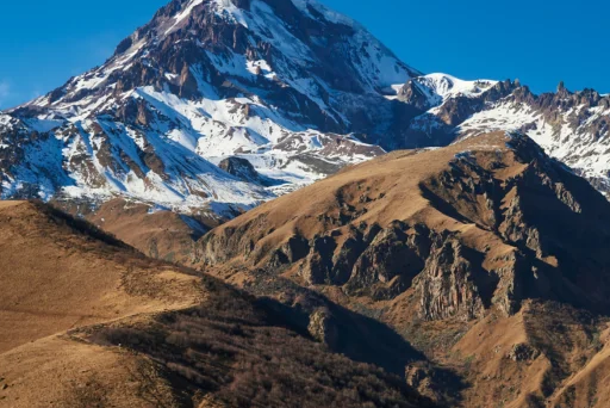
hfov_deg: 20.4
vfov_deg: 13.7
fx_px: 1695
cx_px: 295
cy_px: 160
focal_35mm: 100
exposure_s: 1/1250
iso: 100
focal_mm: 50
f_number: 5
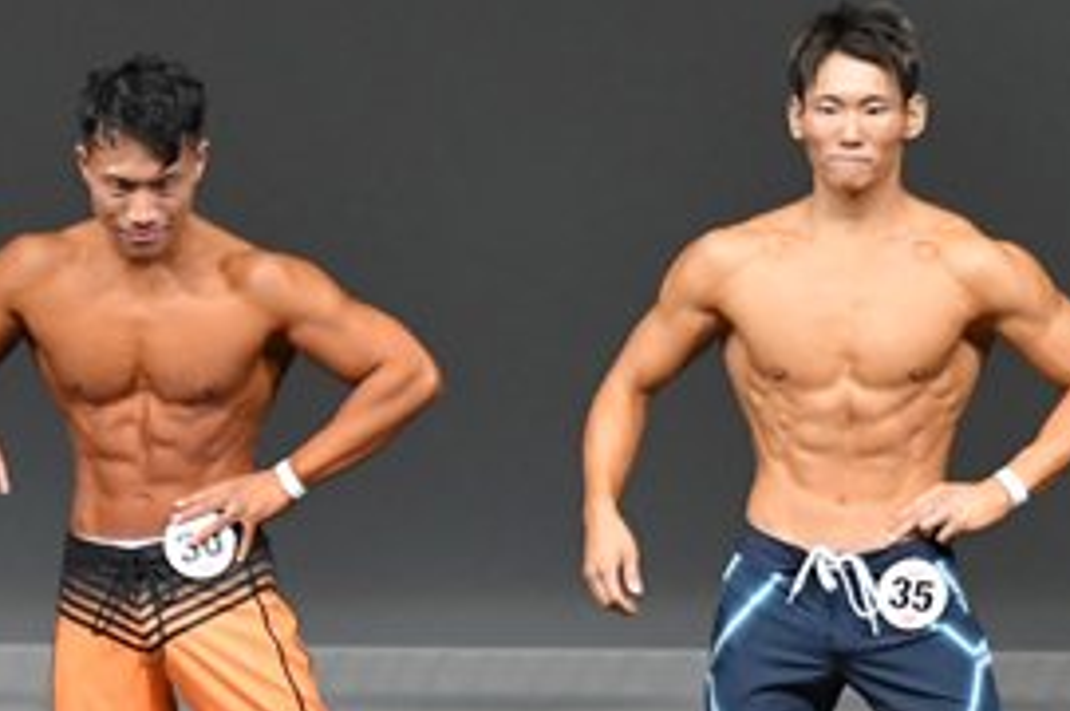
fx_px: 19118
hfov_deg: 3.2
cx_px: 132
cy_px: 691
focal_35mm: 644
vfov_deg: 2.1
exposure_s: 1/400
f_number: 5.6
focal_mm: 150
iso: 4000
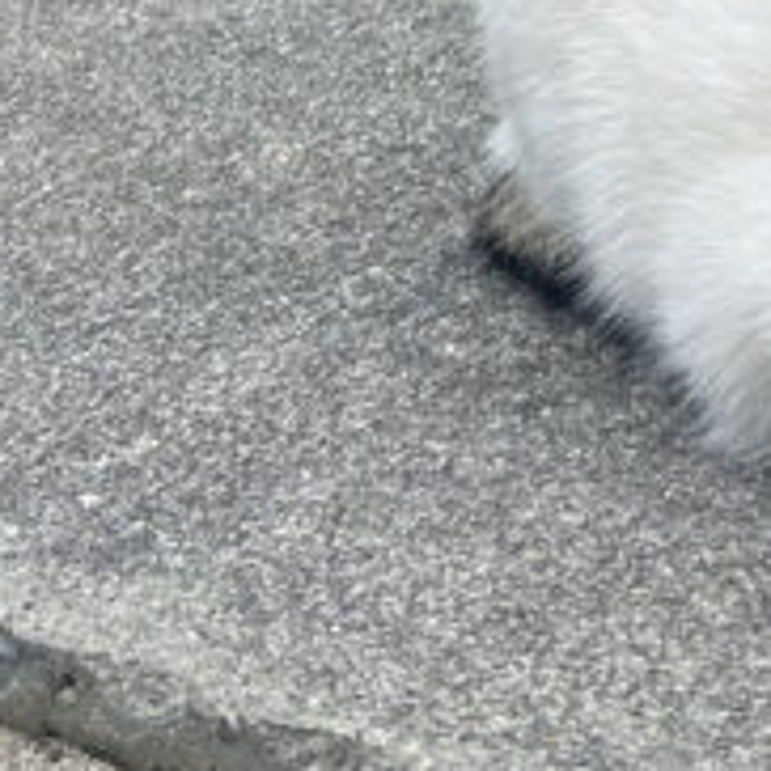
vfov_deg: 12.4
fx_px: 3251
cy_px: -614
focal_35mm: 129
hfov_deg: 13.2
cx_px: 894
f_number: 1.5
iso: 50
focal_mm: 5.7
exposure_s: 1/552
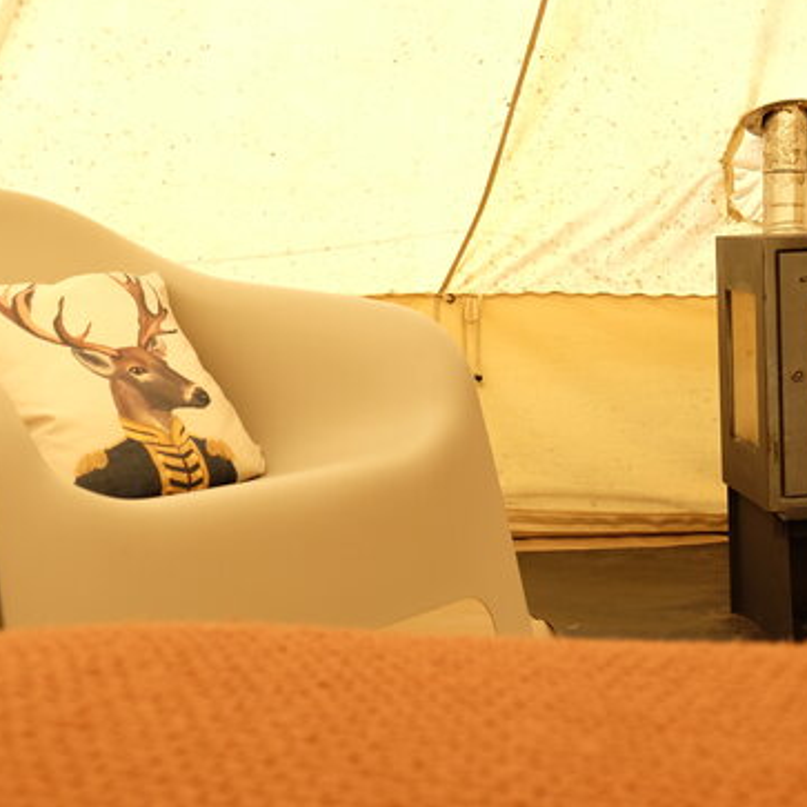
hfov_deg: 28.3
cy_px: 395
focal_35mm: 60
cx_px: 589
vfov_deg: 28.6
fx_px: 1583
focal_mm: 26.6
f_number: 4.2
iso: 200
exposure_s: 1/150
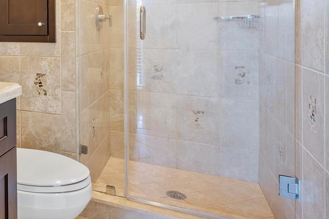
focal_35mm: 35
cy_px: 31
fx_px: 320
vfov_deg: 36.0
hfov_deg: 45.3
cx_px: -5
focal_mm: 17
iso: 320
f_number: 8
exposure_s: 1/4
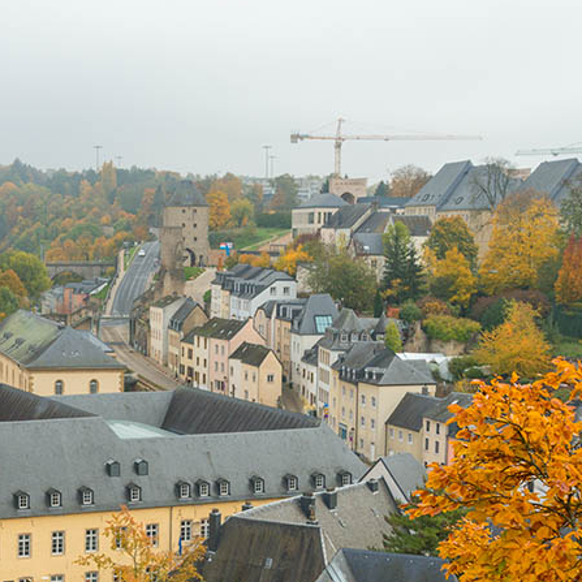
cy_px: 506
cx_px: 82
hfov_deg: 23.2
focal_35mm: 73
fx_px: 1389
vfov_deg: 23.2
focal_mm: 32
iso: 200
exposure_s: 1/100
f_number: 11
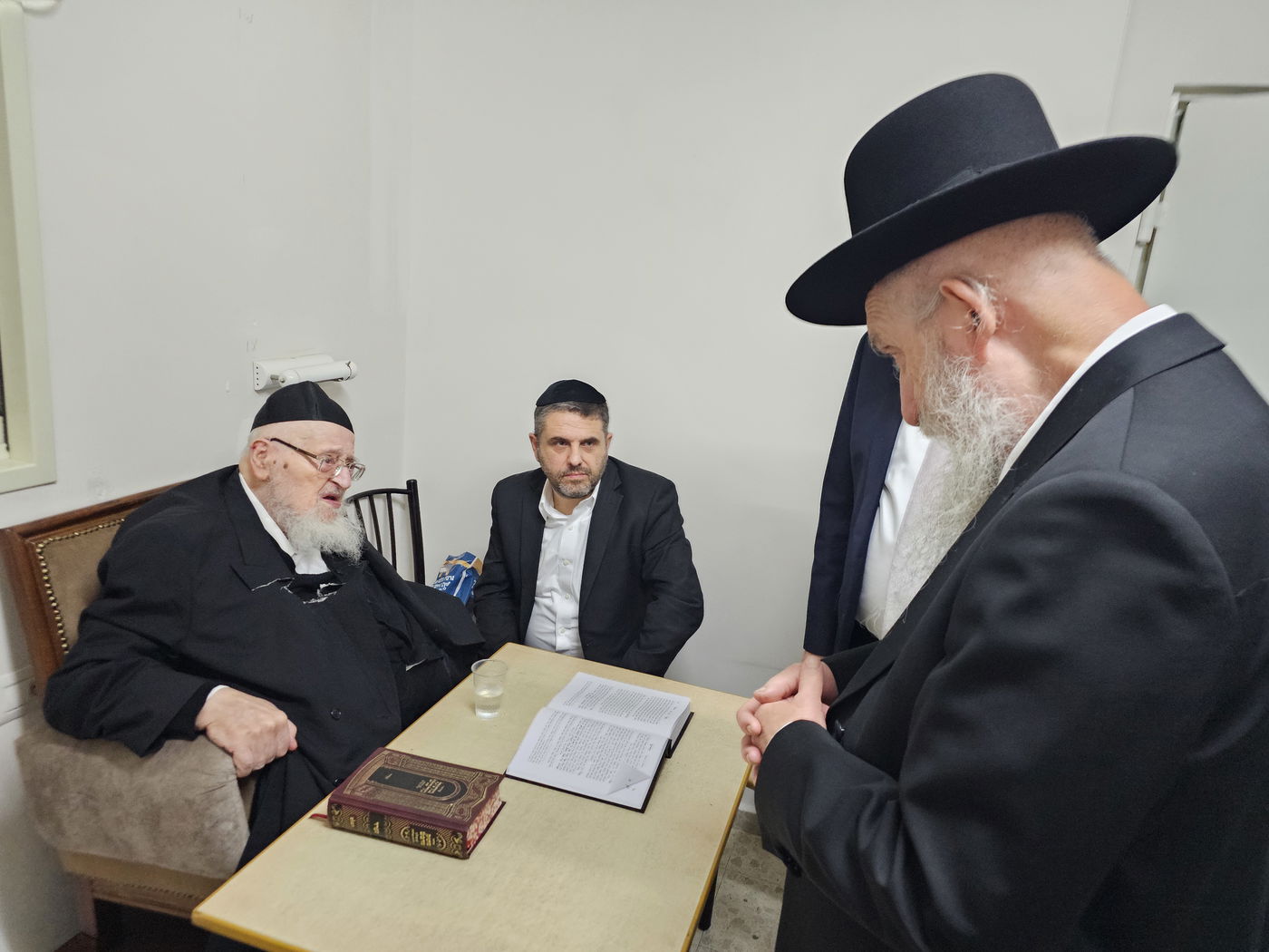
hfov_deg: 73.9
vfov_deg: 58.9
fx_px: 843
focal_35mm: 23
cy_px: 476
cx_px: 634
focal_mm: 6.3
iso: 500
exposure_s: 1/50
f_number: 1.7
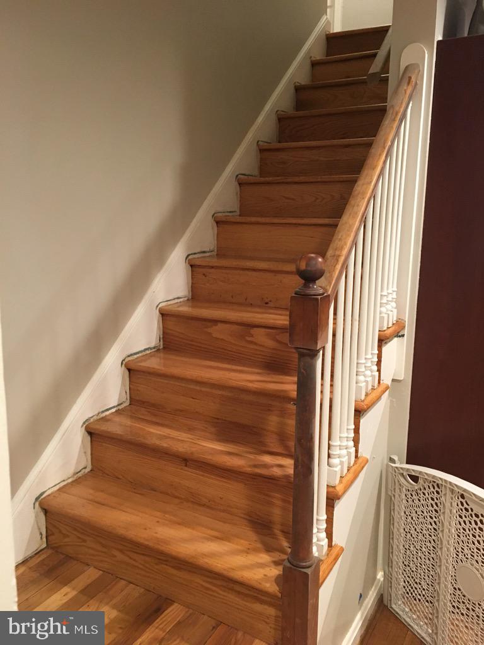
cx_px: 242
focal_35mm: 29
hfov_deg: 48.2
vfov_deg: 61.7
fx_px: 541
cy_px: 322
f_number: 2.2
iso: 200
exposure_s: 1/24
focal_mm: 4.15
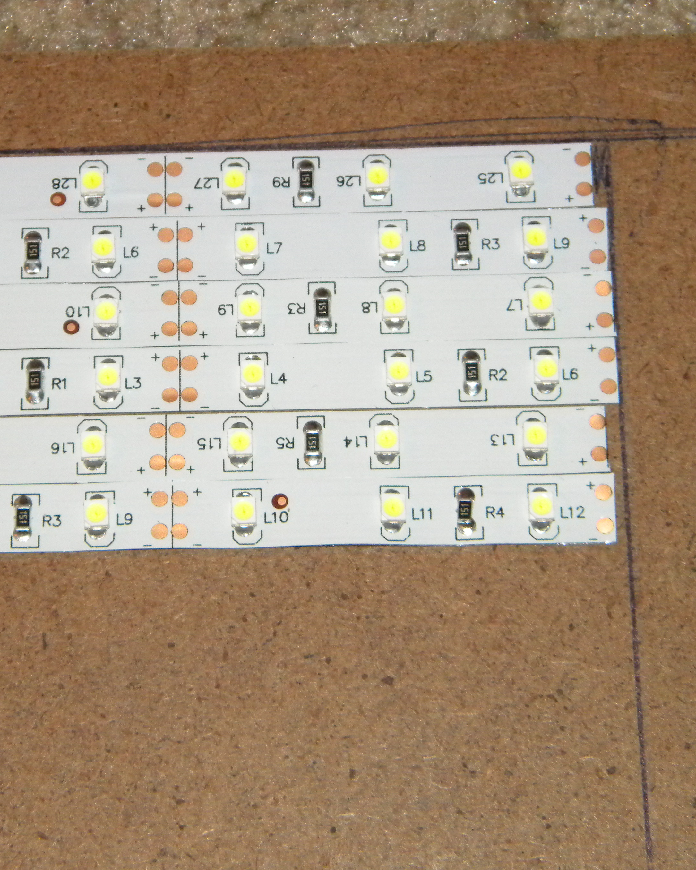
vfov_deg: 17.6
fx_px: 2806
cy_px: 433
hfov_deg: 14.1
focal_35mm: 109
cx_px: 305
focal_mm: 15.1
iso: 400
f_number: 4.5
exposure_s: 1/30
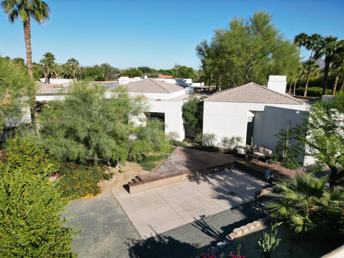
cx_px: 172
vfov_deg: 56.8
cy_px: 129
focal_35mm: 24
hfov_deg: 71.6
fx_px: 239
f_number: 1.7
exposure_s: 1/4000
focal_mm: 6.72
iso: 140
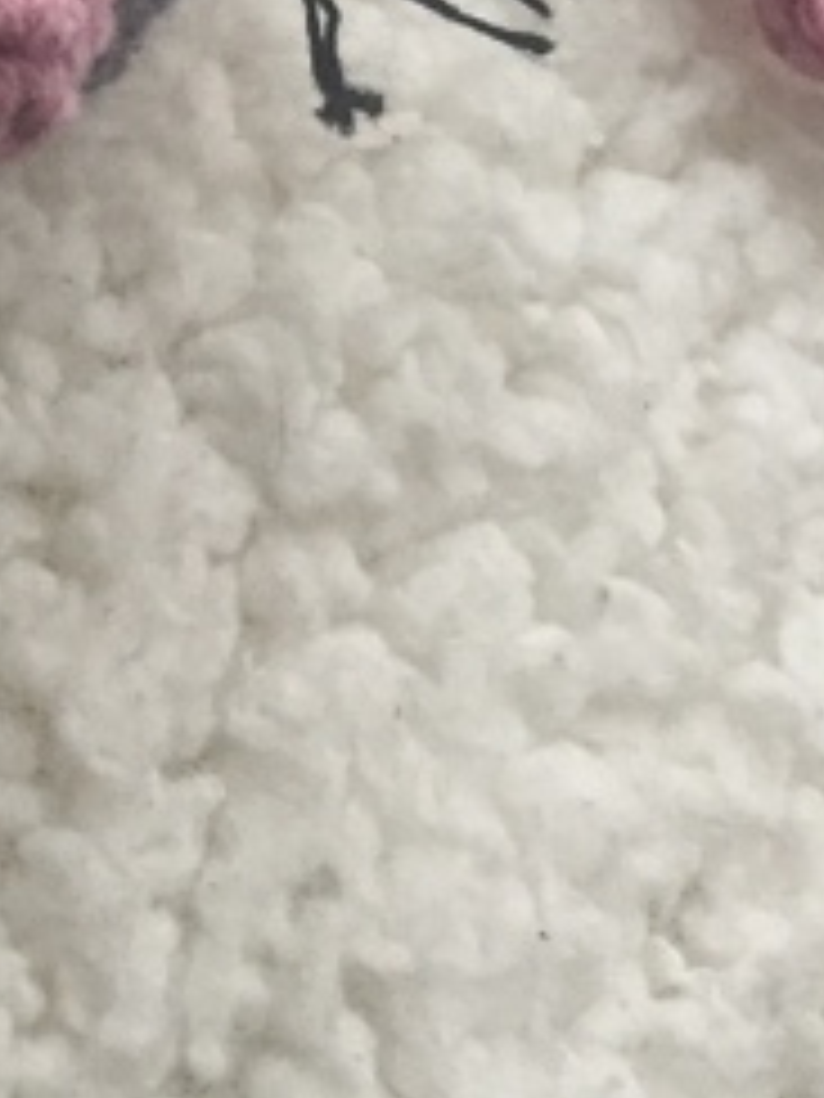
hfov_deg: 14.7
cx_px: -306
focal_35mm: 95
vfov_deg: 18.0
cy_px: -626
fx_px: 3015
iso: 250
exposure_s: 1/33
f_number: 2.2
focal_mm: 4.15
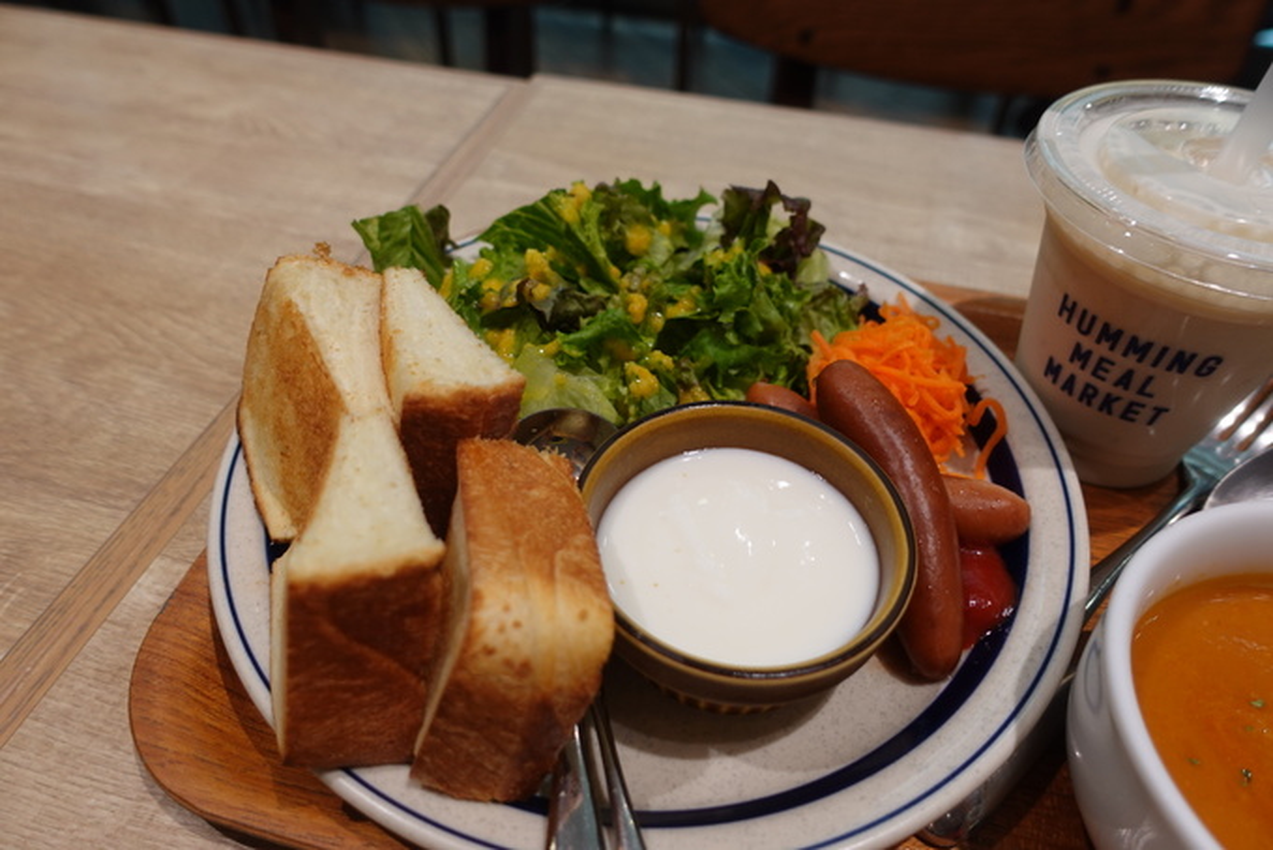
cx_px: 636
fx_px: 849
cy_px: 425
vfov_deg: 53.2
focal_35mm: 24
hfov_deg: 73.7
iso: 125
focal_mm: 9.4
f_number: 2.2
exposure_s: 1/100
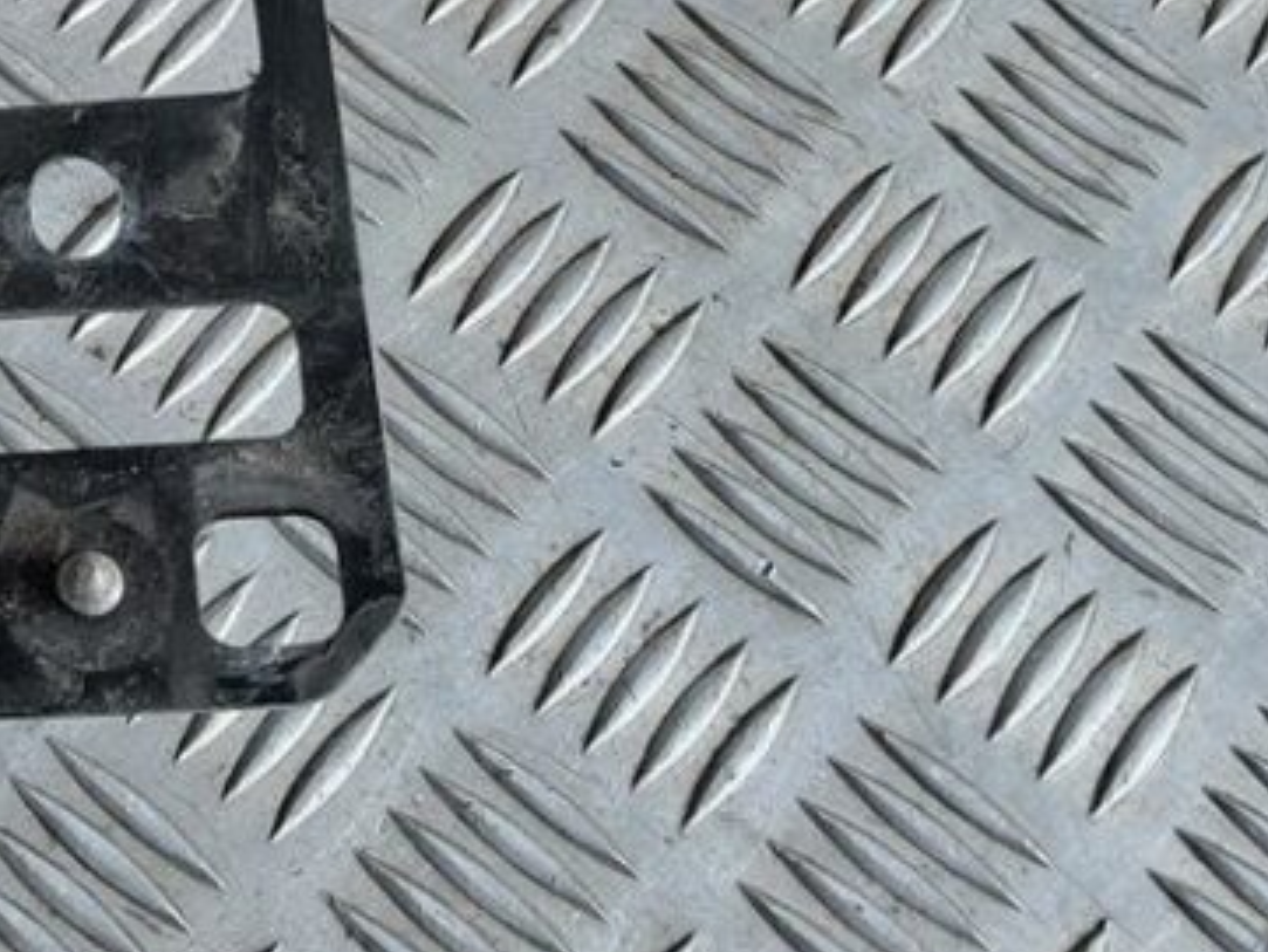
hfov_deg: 18.2
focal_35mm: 93
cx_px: -755
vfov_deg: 15.1
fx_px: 3408
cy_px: -295
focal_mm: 5.23
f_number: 1.8
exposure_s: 1/50
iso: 50
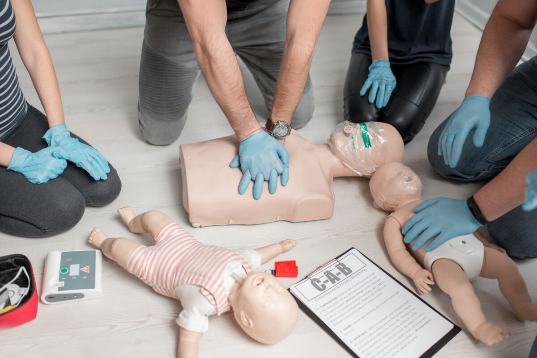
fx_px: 522
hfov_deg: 54.4
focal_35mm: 35
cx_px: 268
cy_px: 179
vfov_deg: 37.9
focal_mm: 35
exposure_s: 1/160
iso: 250
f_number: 2.5
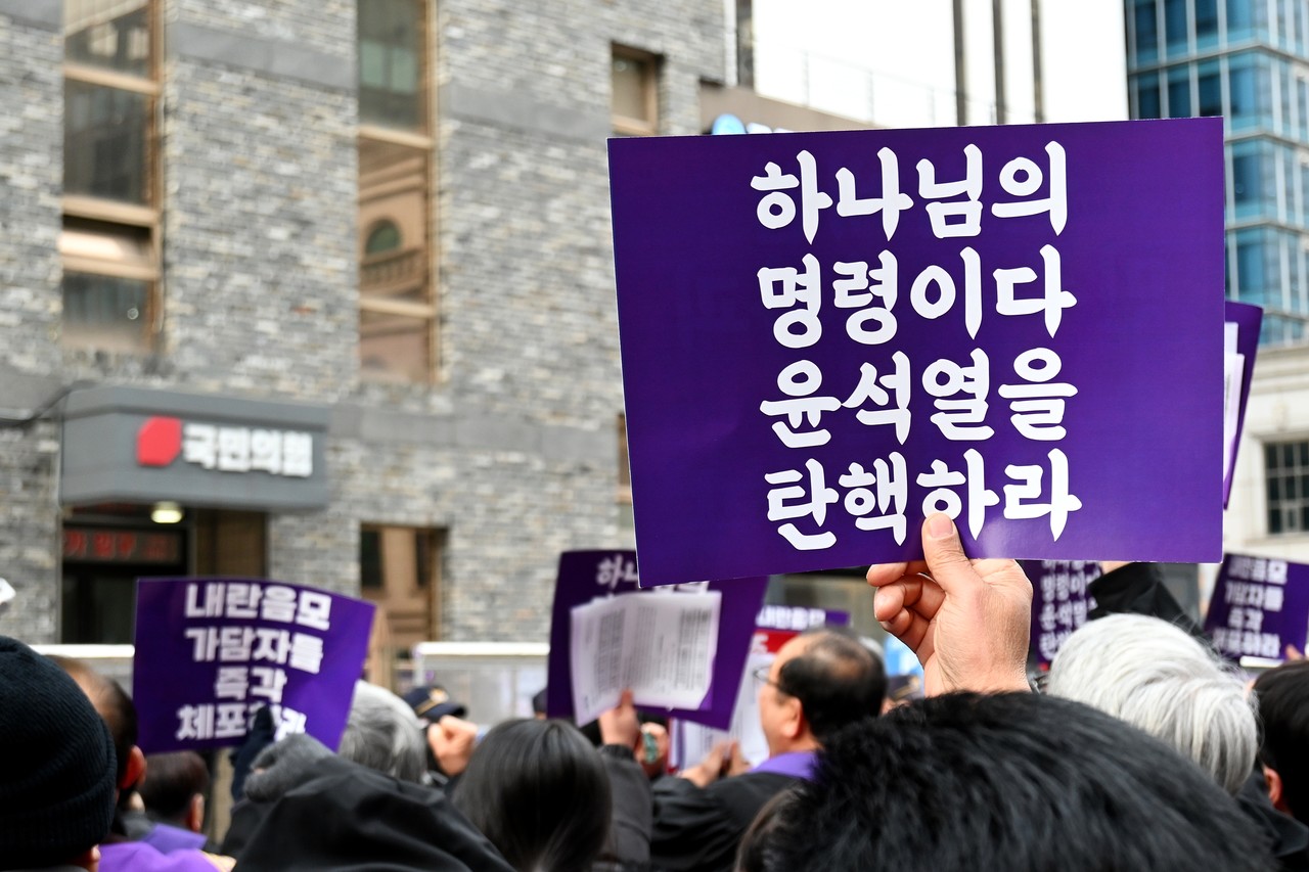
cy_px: 436
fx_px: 2290
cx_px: 654
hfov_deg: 31.9
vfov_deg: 21.6
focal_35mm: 63
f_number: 5.6
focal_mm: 42
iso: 640
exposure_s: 1/125
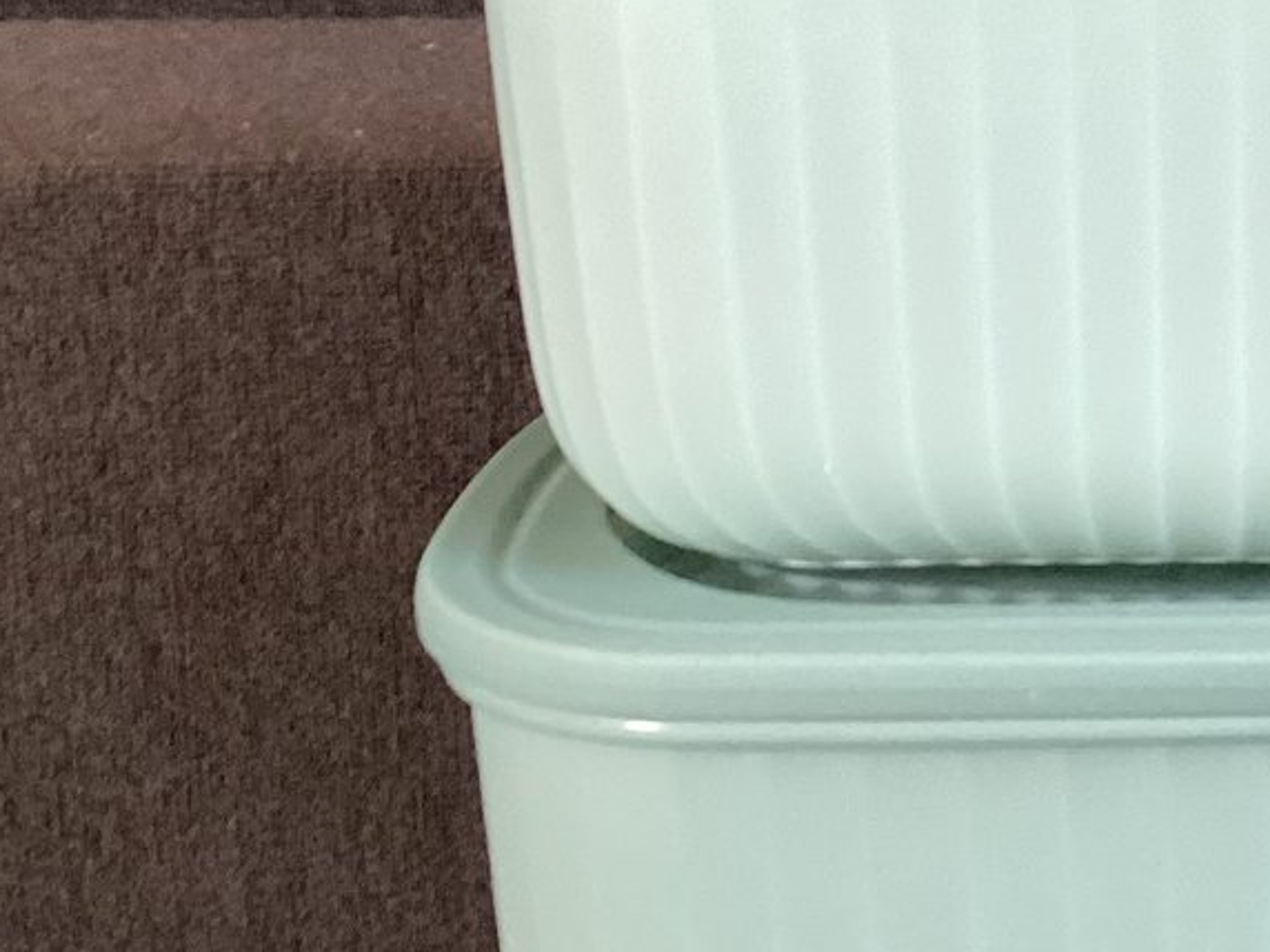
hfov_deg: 22.4
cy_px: 243
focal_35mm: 82
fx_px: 3008
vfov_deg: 17.9
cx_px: 1438
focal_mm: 3.3
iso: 160
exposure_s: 1/50
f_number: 2.4
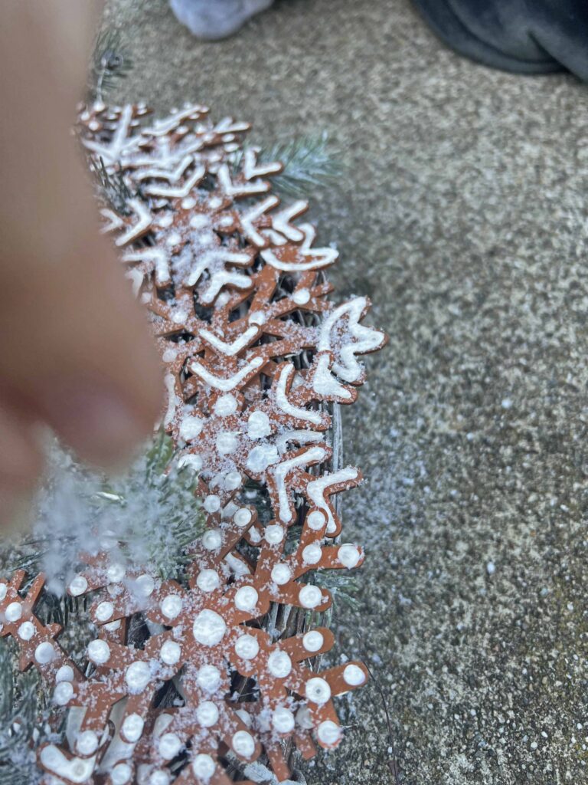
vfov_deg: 67.3
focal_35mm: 26
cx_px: 294
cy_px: 392
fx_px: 589
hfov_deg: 53.1
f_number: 1.5
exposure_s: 1/125
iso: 40
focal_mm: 5.7
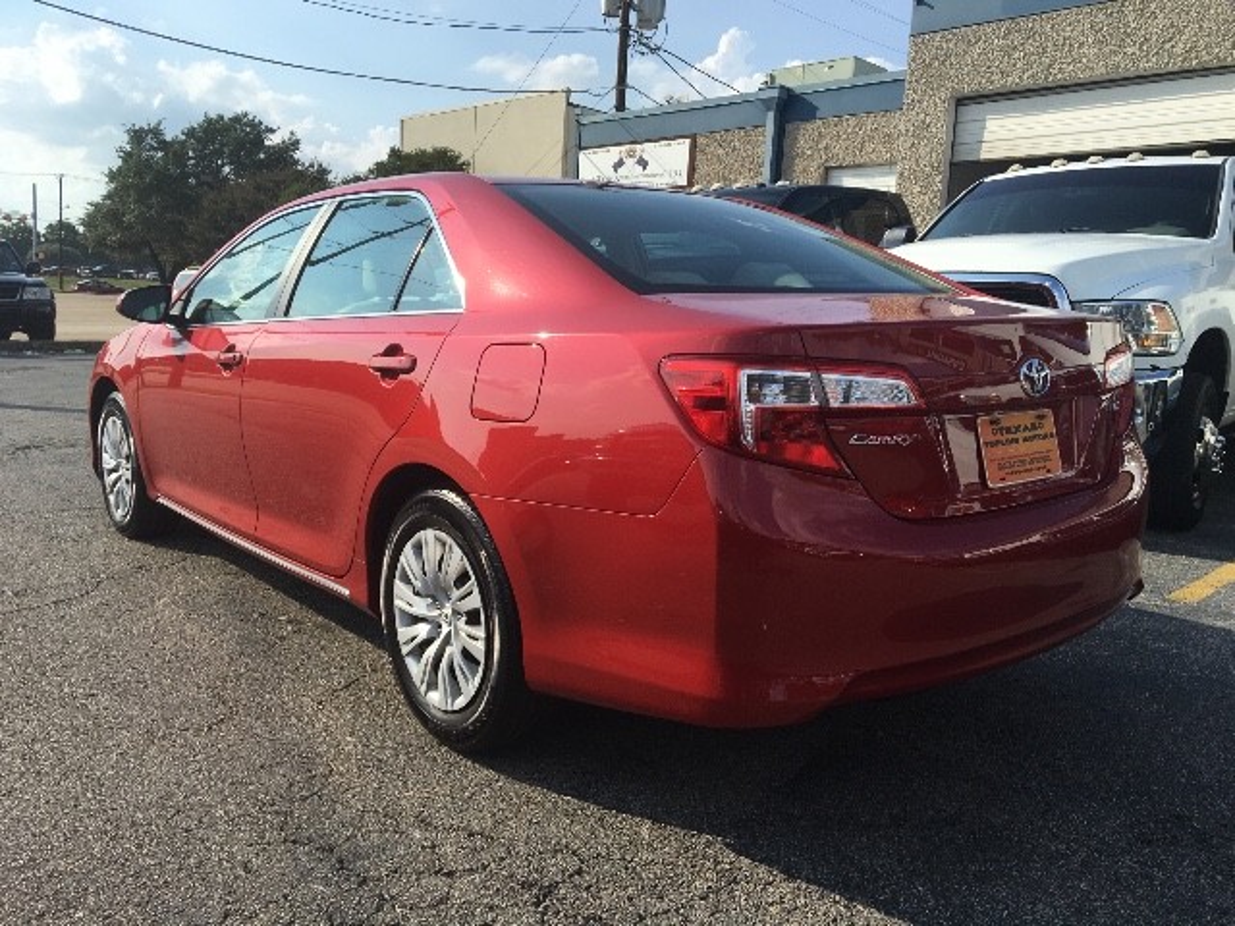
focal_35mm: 29
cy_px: 463
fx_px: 1035
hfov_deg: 61.7
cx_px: 618
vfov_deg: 48.2
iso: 25
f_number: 2.2
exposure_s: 1/1832
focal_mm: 4.15
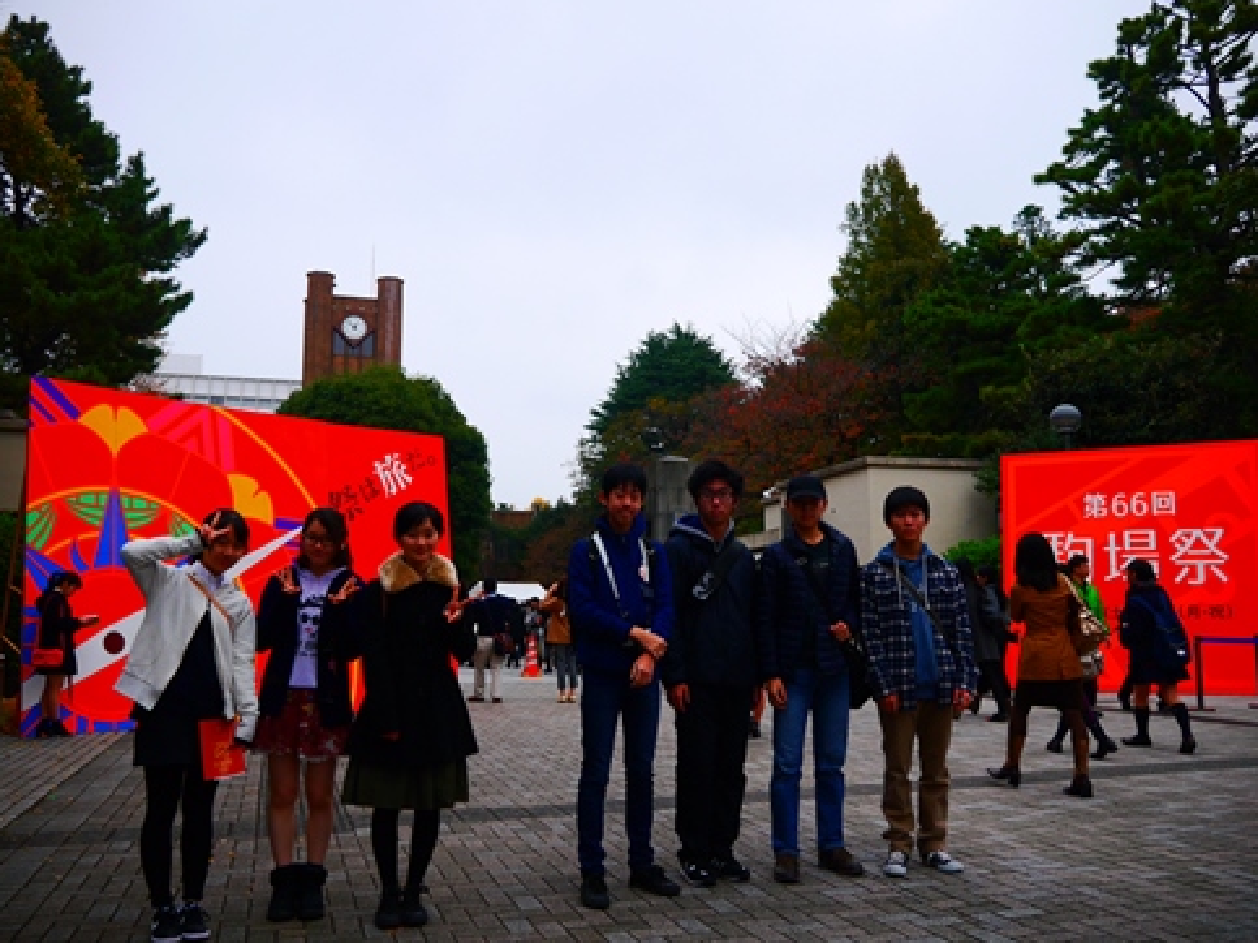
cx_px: 609
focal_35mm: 29
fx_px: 1054
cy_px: 460
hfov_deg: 61.7
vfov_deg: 48.2
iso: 160
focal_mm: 14
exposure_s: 1/160
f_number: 4
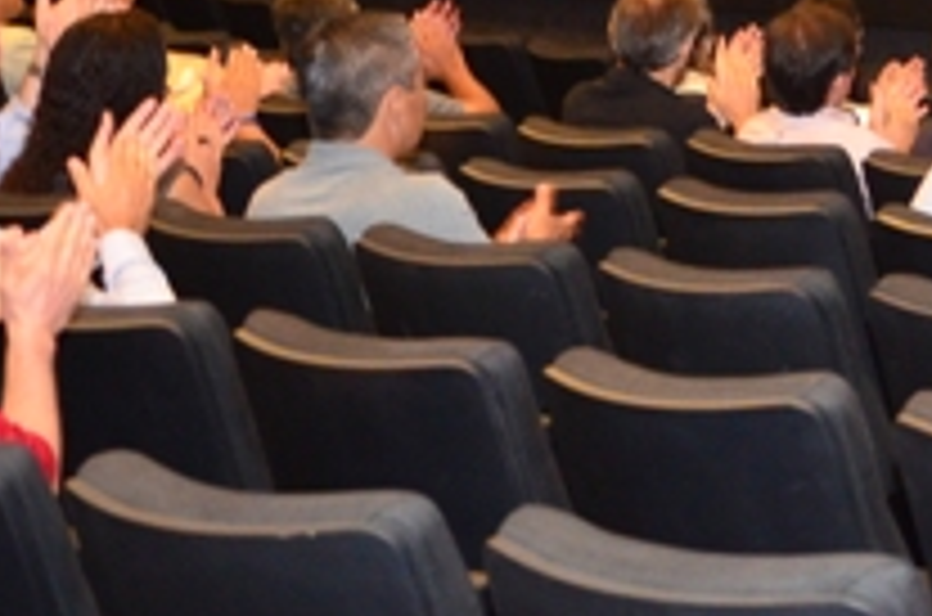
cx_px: 1445
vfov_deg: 8.7
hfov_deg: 12.8
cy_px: -414
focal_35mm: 151
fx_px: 3900
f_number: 4
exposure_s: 1/80
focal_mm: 26
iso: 1600
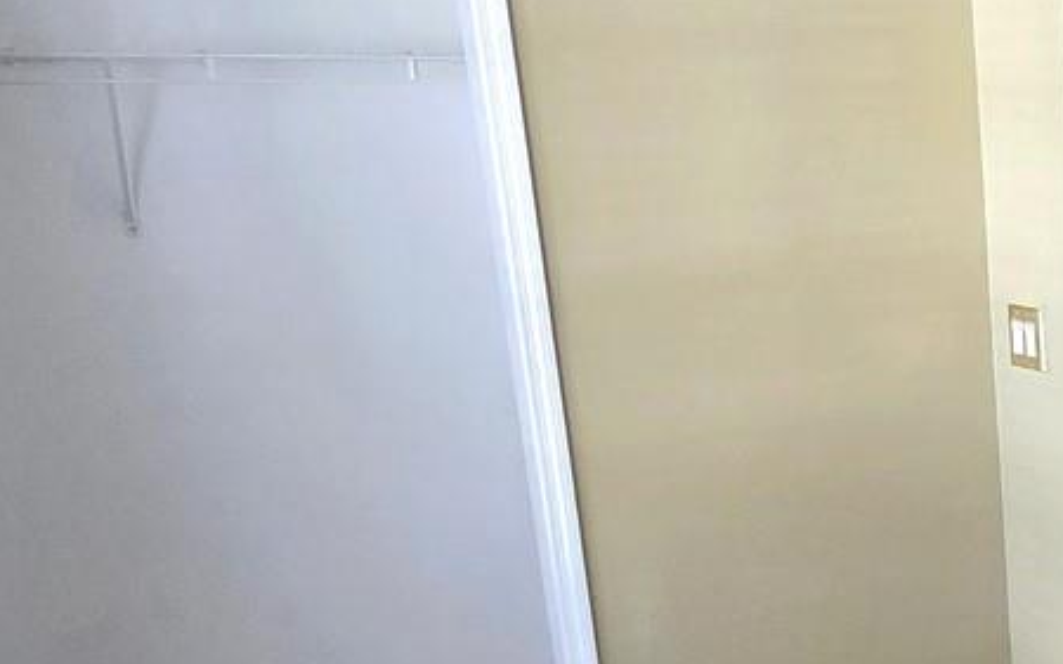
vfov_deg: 25.8
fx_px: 1419
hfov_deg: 34.0
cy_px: 539
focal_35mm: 49
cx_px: 1243
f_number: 2.2
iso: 200
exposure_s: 1/60
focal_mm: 2.2
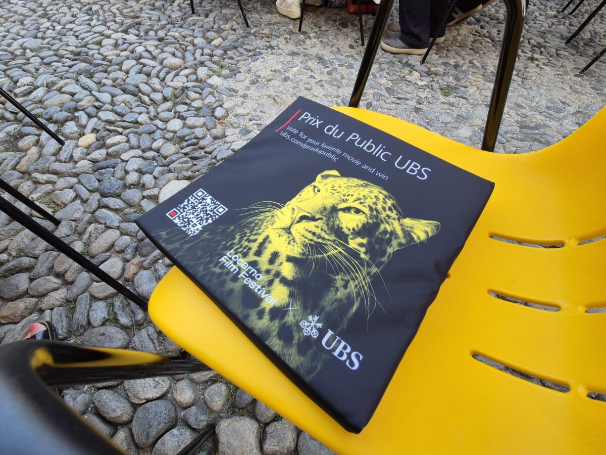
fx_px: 228
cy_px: 228
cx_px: 303
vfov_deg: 89.9
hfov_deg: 106.2
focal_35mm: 13
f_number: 2.2
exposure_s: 1/50
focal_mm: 2.2
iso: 80
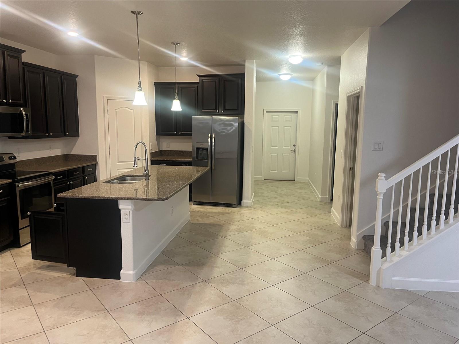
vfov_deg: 53.1
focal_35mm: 26
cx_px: 230
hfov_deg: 67.3
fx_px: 345
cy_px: 172
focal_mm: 5.1
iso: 160
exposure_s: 1/60
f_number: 1.6
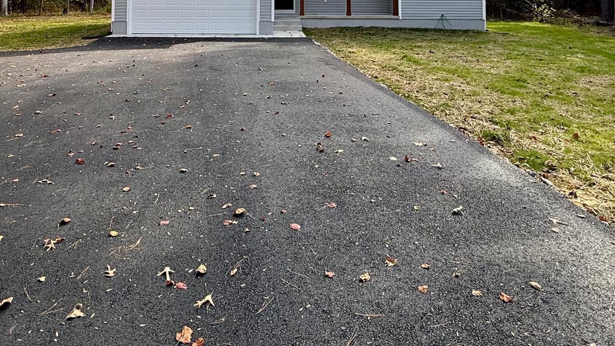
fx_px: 473
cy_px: -39
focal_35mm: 29
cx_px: 280
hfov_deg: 65.9
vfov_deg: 34.4
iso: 64
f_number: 2.2
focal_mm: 2.22
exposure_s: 1/442
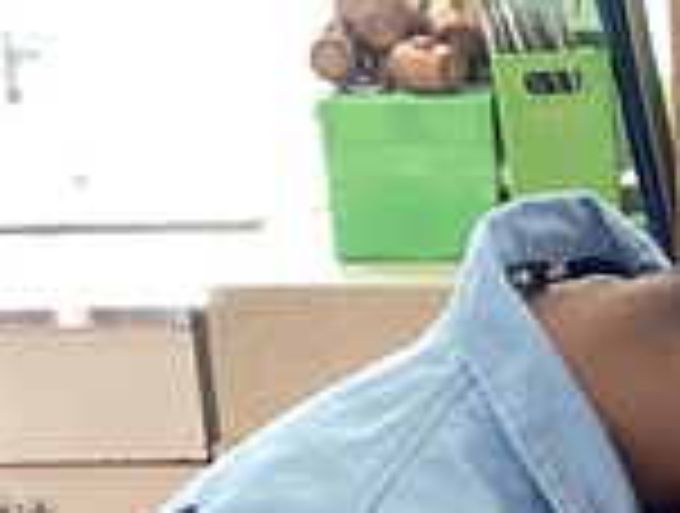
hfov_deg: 14.3
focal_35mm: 131
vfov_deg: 10.8
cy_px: 824
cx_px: 923
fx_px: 2580
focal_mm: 3.3
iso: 80
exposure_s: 1/120
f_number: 2.4
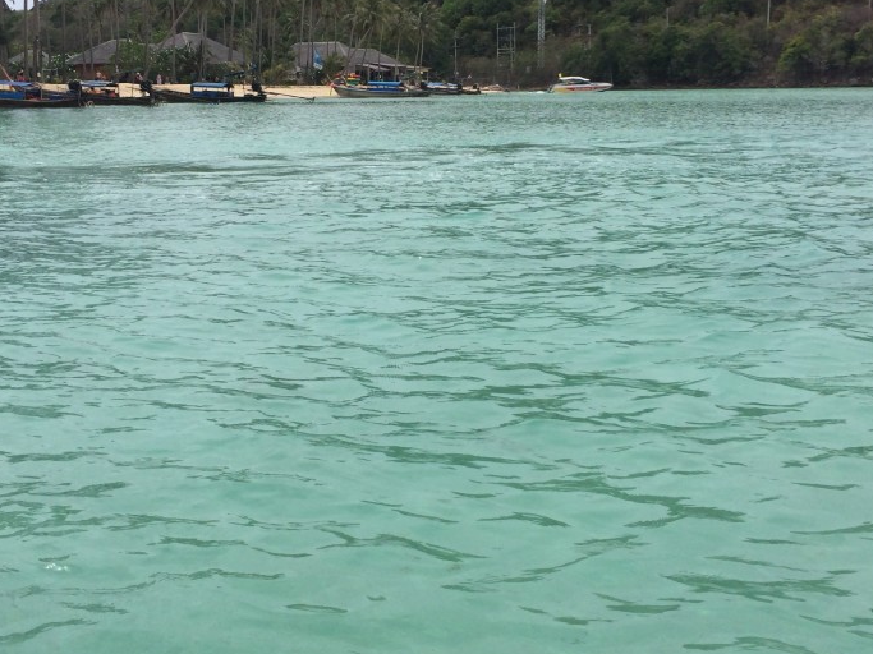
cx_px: 381
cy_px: 275
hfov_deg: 42.0
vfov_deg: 32.1
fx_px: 1135
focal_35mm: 45
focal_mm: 4.12
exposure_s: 1/2564
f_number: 2.2
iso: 32
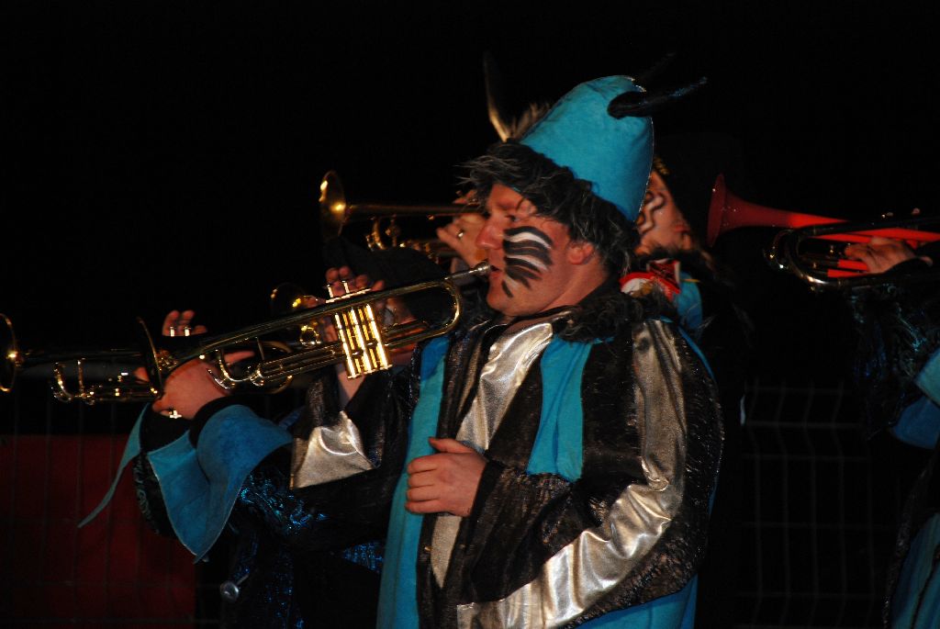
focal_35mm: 202
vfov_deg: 6.8
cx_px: 470
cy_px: 314
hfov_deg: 10.1
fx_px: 5293
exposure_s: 1/60
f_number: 5.6
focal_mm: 135
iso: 200
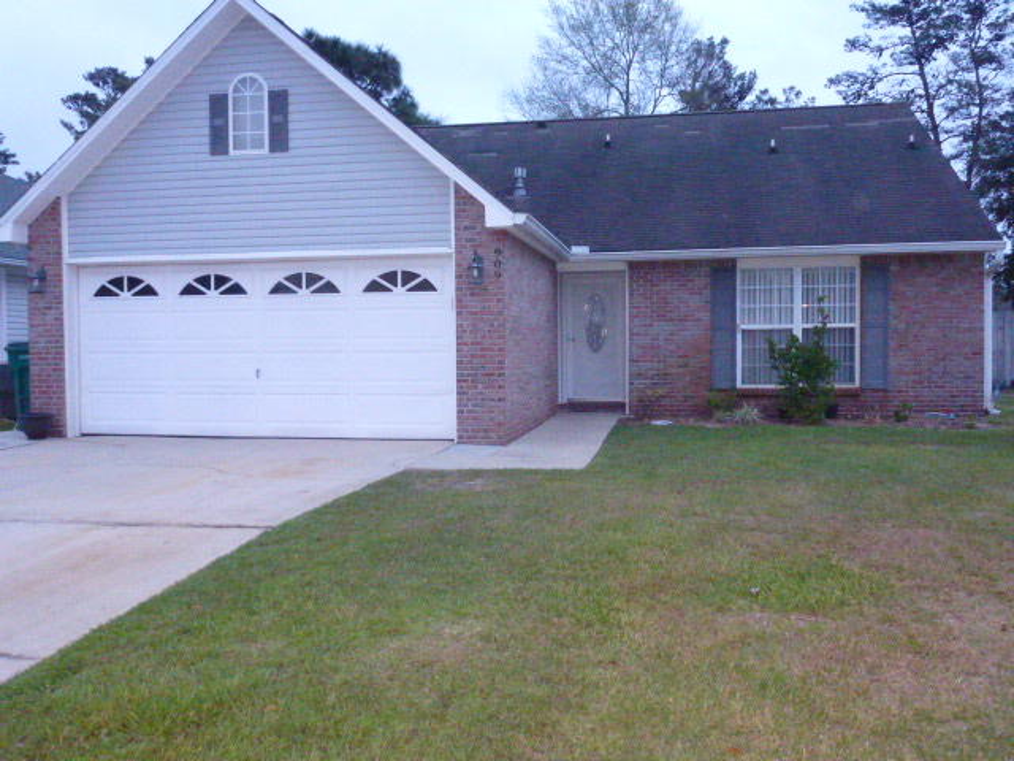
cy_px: 380
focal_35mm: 30
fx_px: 879
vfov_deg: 46.8
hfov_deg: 60.0
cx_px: 507
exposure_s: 1/60
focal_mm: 5.4
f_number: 3.5
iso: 1000
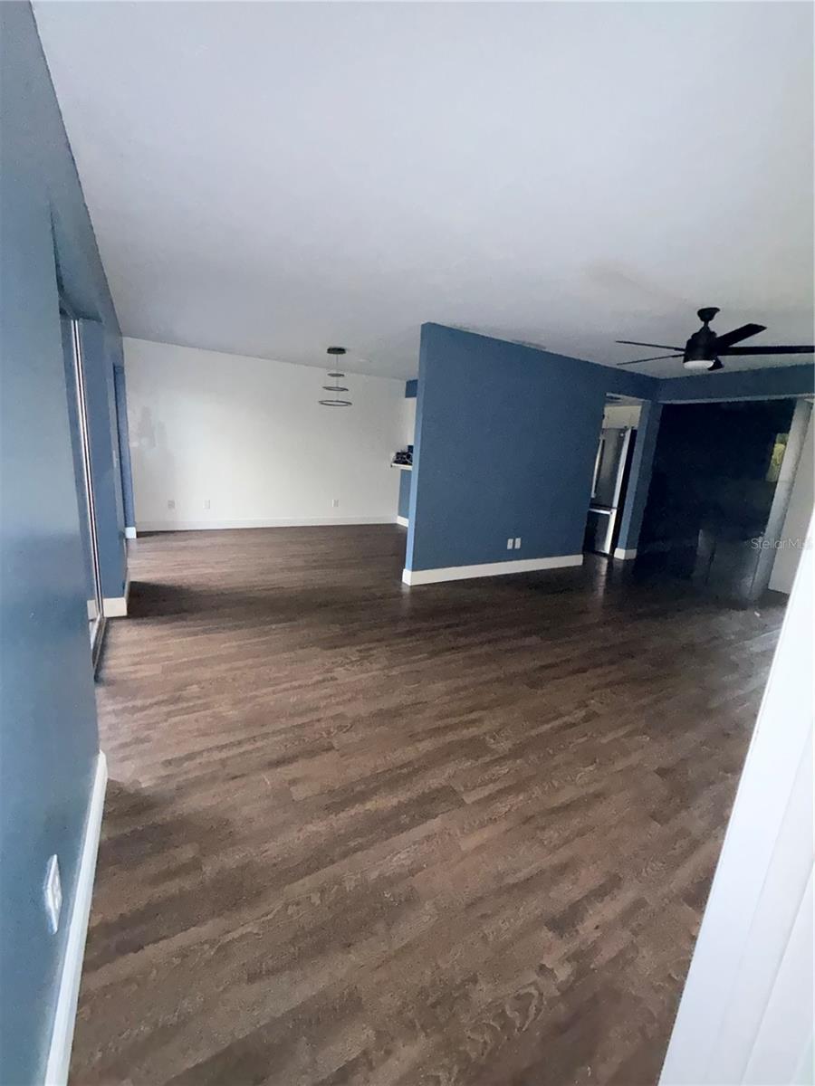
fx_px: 439
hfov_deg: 85.7
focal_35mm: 14
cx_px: 408
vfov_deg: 102.1
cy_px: 543
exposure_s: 1/30
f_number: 2.2
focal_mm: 2.22
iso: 2000
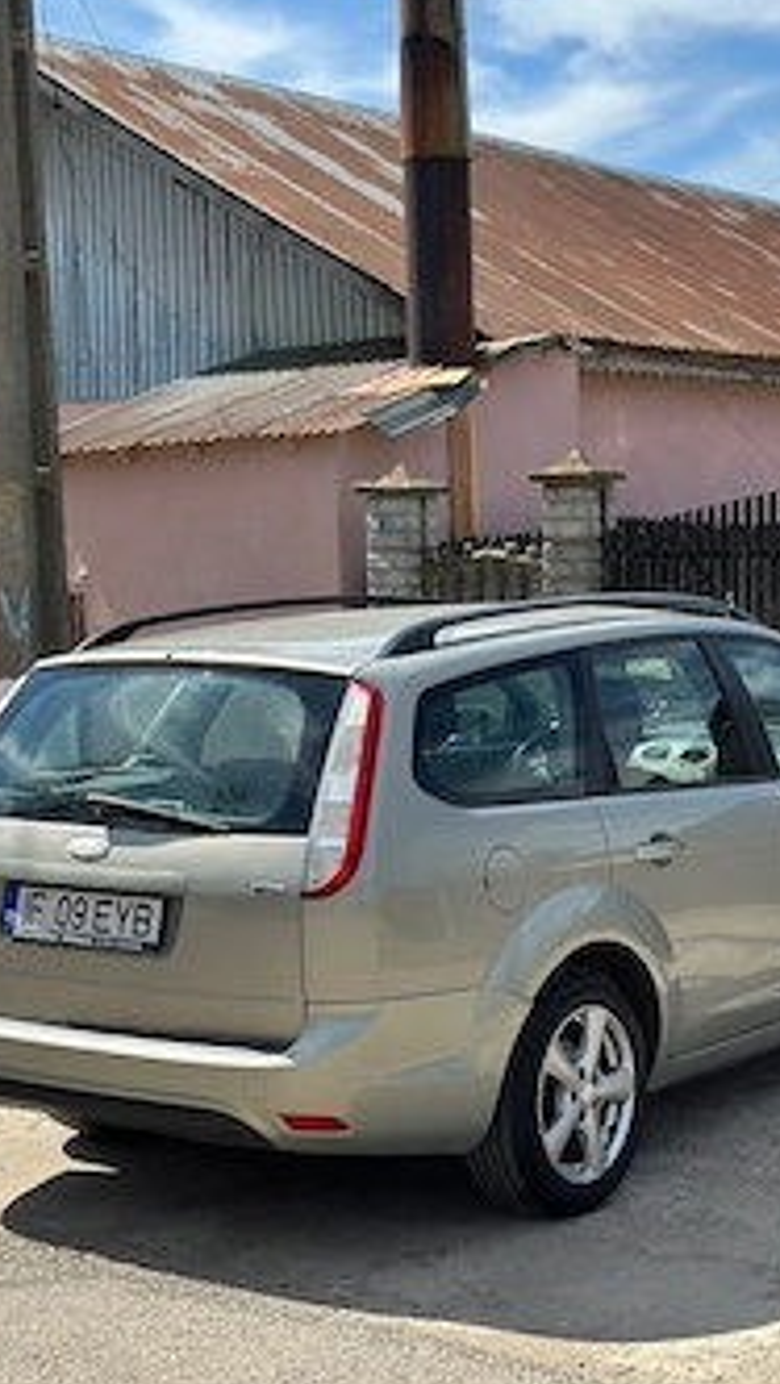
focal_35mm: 63
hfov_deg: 19.1
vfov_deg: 33.3
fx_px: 2314
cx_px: 492
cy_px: 705
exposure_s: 1/4367
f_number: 1.78
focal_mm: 6.86
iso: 100
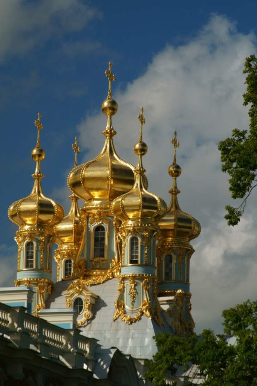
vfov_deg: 9.8
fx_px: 2249
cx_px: 128
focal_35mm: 210
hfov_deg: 6.5
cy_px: 193
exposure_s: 1/160
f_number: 11
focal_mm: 140
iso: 100
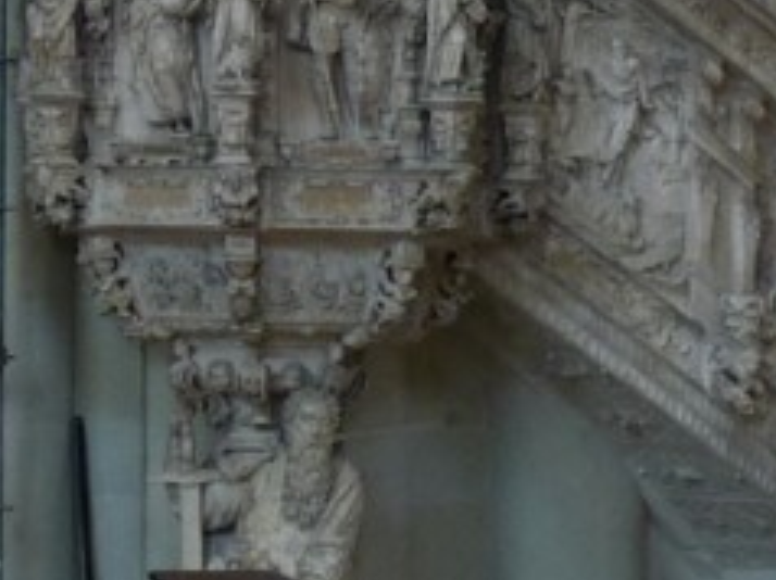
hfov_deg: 8.4
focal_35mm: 234
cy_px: -362
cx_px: -65
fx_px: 5240
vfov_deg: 6.2
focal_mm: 7.3
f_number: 3
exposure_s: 1/40
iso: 100
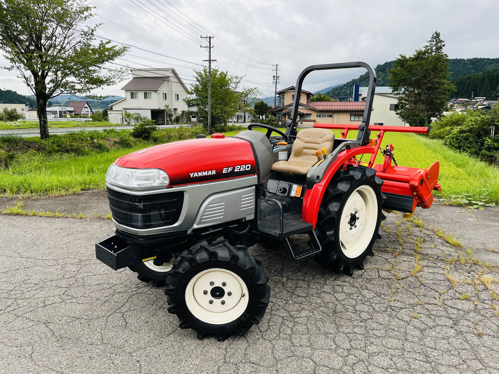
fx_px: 375
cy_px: 187
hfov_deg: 67.3
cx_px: 250
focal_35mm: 26
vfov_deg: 53.1
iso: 50
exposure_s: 1/598
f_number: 1.6
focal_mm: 5.1
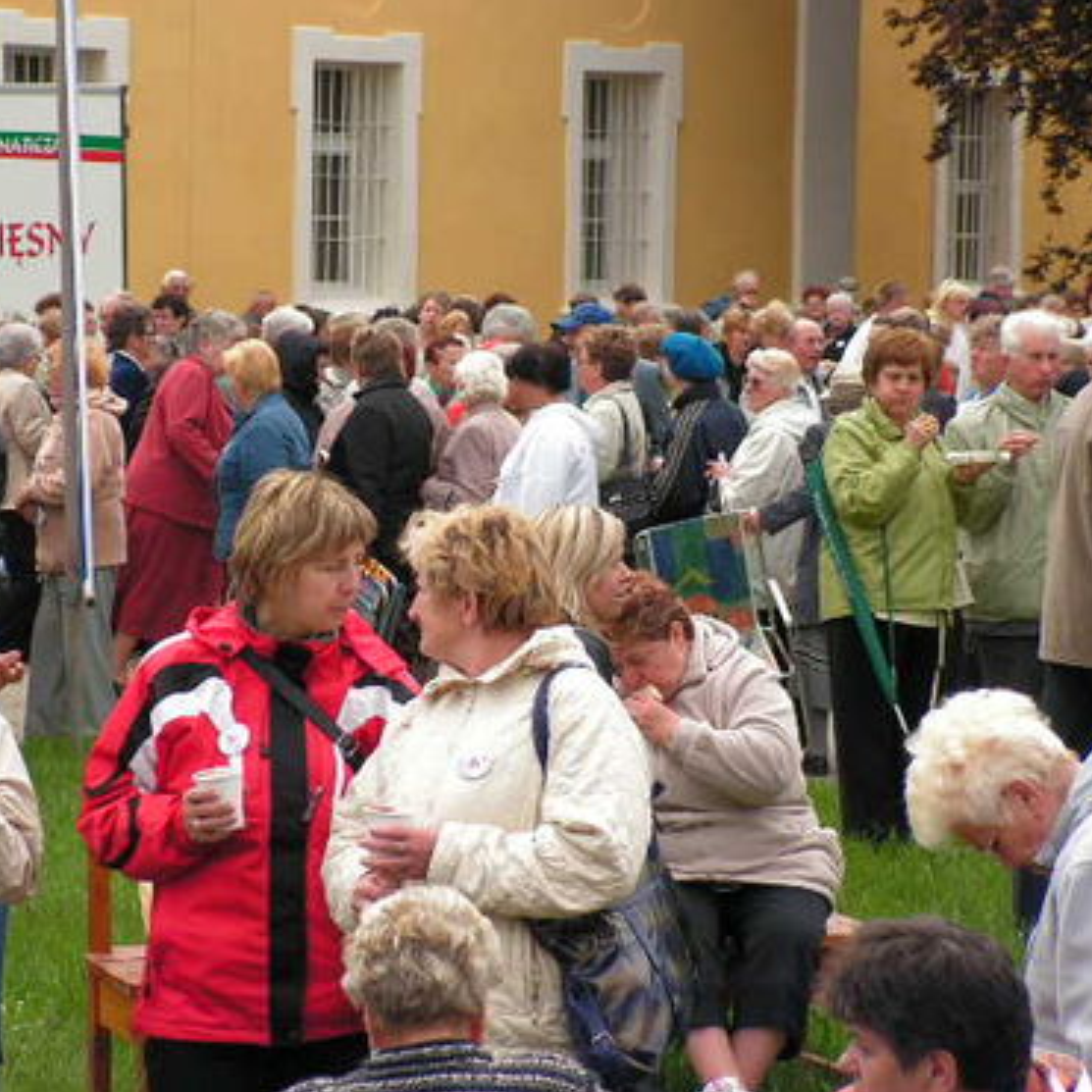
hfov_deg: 11.3
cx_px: 477
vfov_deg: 11.3
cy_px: 546
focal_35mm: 155
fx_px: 5532
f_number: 3.4
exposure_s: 1/400
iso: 64
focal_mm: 21.8
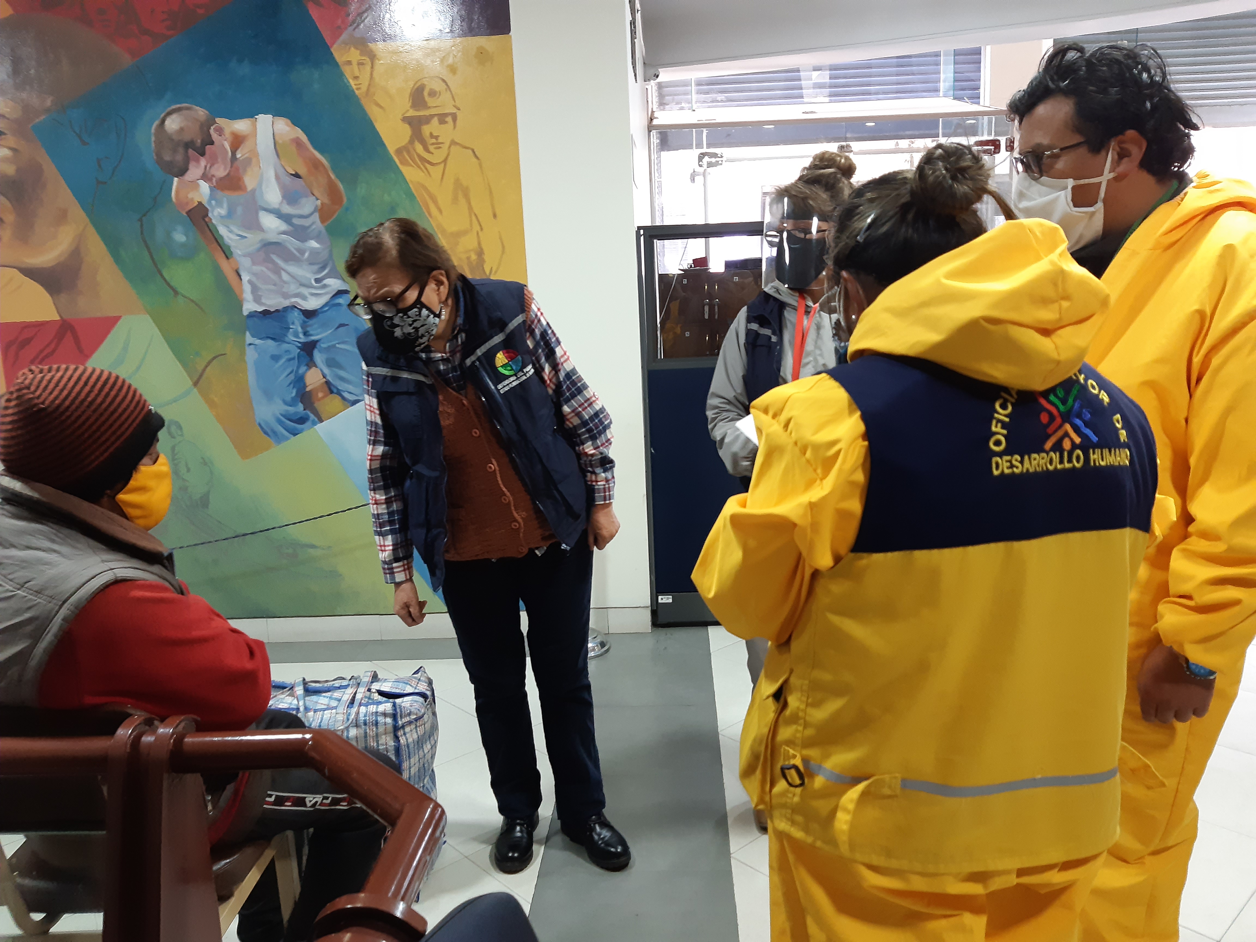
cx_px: 628
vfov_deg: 53.1
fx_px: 943
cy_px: 471
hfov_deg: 67.3
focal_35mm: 26
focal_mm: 3.92
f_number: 1.7
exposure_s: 1/24
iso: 200
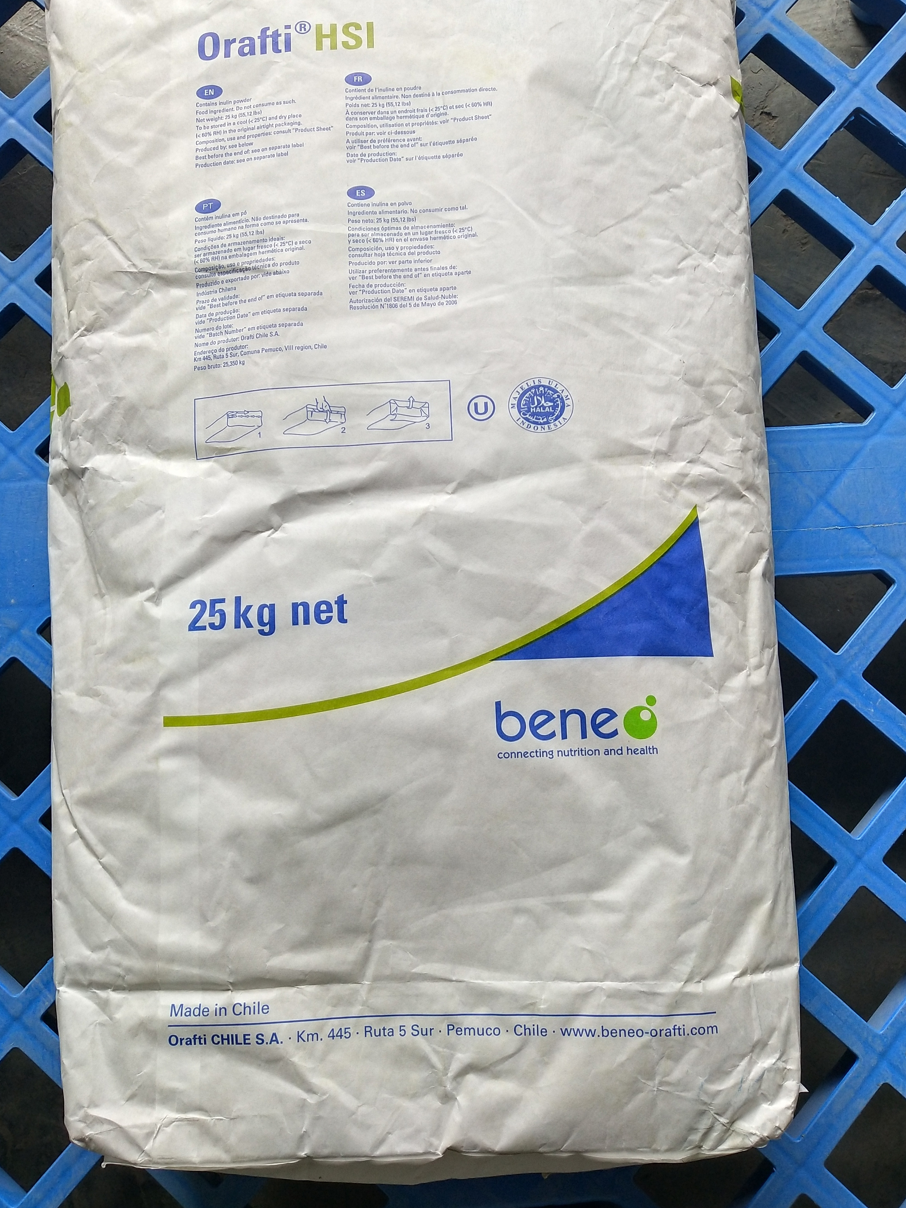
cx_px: 442
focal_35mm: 34
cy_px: 546
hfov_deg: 41.8
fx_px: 1187
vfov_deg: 53.9
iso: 50
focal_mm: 3.95
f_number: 1.8
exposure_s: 1/396
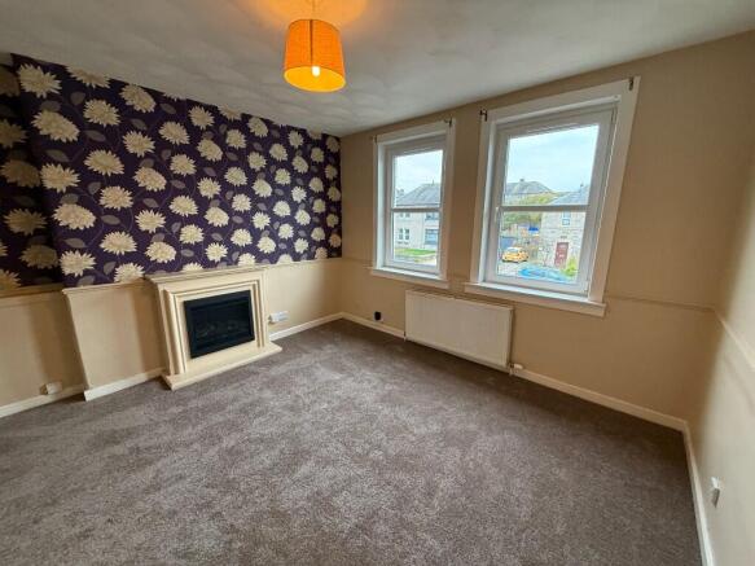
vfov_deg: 85.7
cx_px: 378
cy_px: 283
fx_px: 305
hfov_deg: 102.1
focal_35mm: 14
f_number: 2.2
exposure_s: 1/50
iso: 250
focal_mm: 2.22
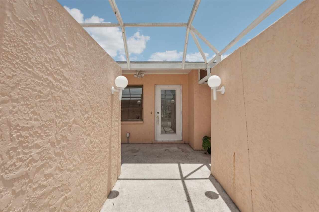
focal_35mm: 16
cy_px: 106
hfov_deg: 96.8
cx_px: 160
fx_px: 142
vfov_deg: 73.7
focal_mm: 16
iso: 400
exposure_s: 1/640
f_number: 8
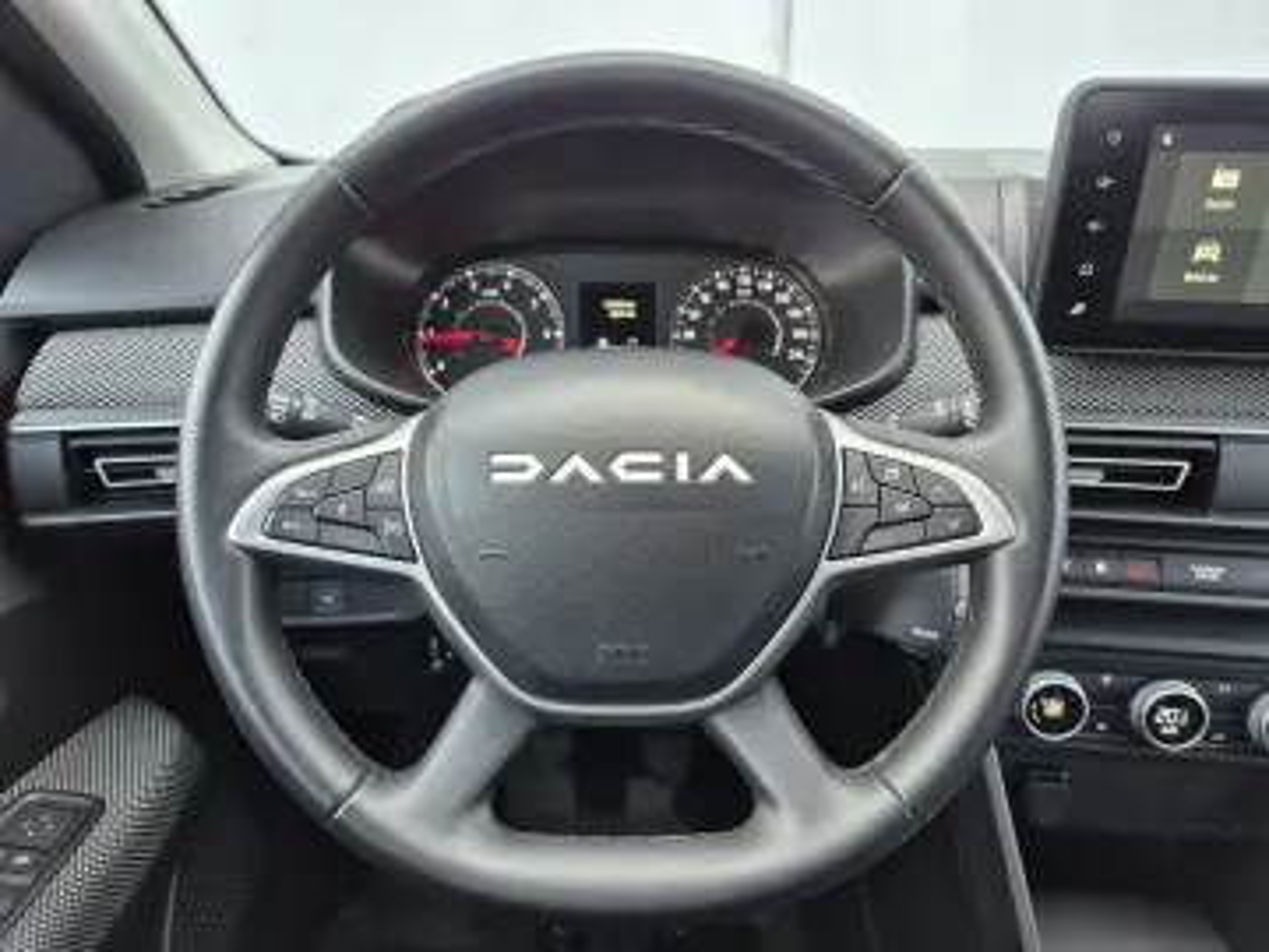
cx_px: 634
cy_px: 476
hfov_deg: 73.9
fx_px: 843
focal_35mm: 23
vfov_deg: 58.9
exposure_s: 1/100
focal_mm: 5.4
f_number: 1.8
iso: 200
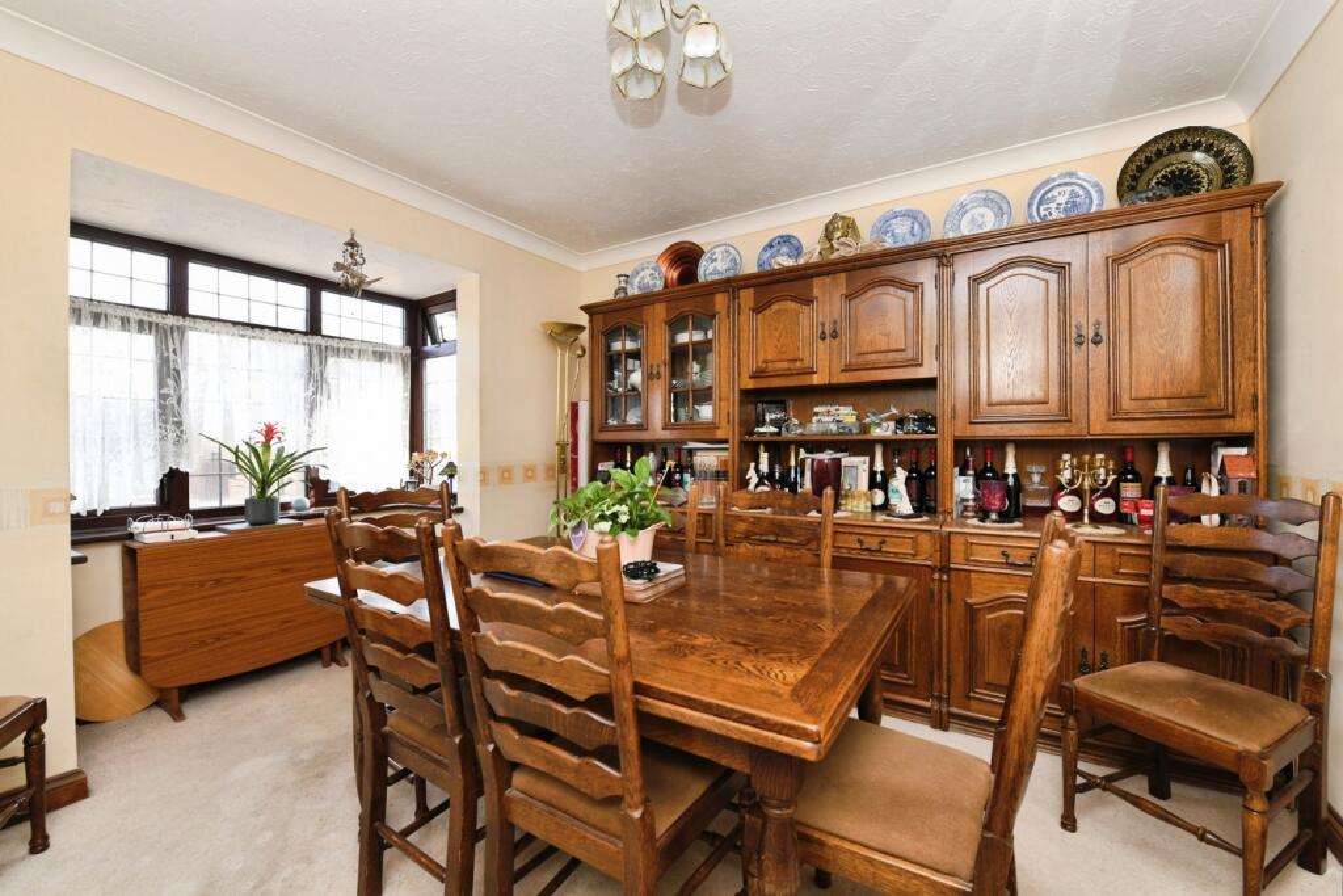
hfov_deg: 104.2
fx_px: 522
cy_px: 448
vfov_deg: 81.2
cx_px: 672
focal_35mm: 14
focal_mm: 14
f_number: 10
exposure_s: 1/60
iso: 800
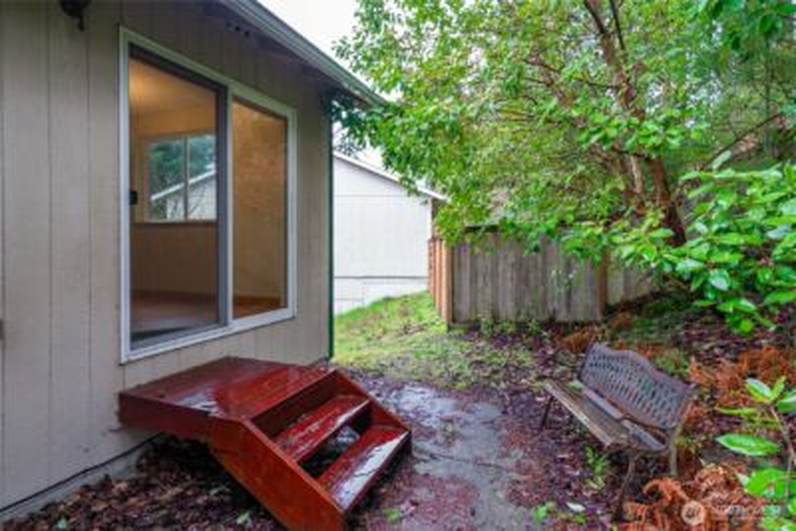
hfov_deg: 90.0
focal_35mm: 18
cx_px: 398
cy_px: 266
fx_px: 398
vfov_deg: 67.4
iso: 800
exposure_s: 1/30
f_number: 7.1
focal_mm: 18
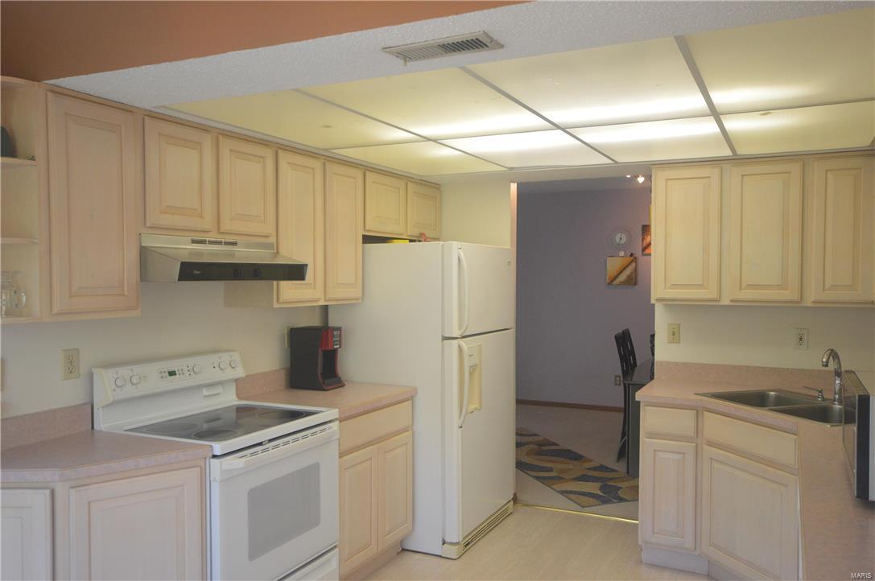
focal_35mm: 30
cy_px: 290
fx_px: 728
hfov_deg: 62.0
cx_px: 438
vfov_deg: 43.5
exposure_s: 1/60
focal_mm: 20
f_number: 5.6
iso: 900
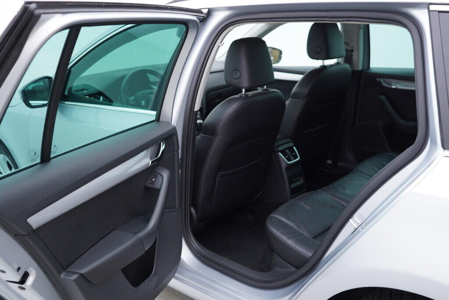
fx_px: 449
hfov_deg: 53.1
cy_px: 150
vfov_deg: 36.9
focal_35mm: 36
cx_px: 224
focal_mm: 24
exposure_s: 1/50
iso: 125
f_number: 3.2
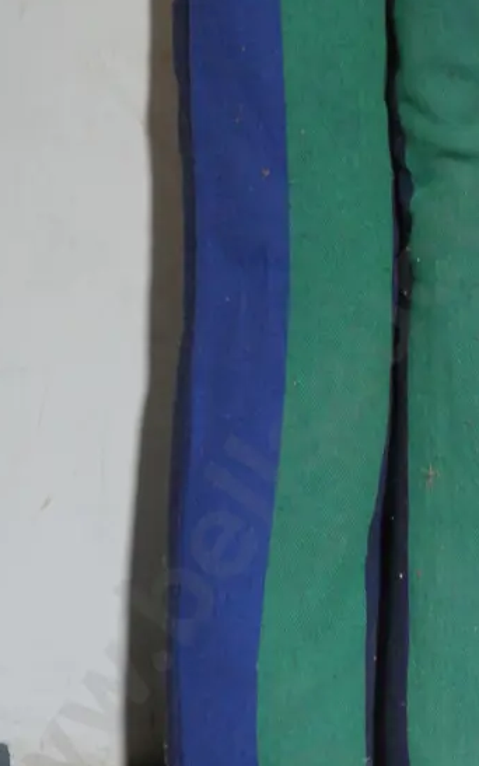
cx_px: 390
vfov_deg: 15.0
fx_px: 2903
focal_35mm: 139
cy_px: 319
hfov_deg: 9.4
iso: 2000
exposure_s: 1/80
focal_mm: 35
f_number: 5.5
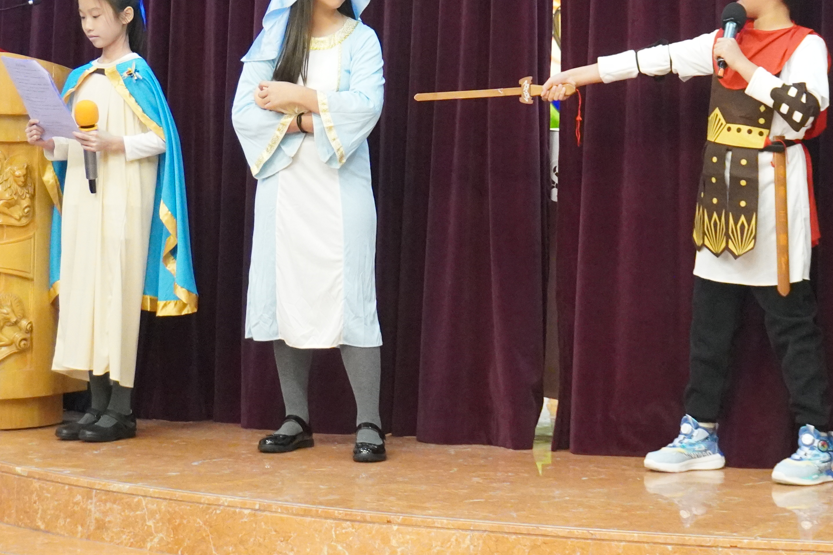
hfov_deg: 20.9
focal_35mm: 97
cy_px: 19
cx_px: 576
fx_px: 2245
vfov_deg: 13.9
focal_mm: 31
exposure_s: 1/160
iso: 6400
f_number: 5
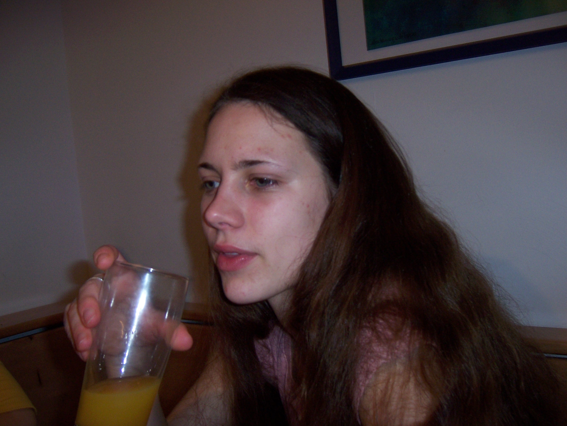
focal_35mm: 36
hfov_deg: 51.4
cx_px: 284
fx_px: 590
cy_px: 213
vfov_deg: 39.7
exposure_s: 1/60
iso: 125
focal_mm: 6.2
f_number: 2.8
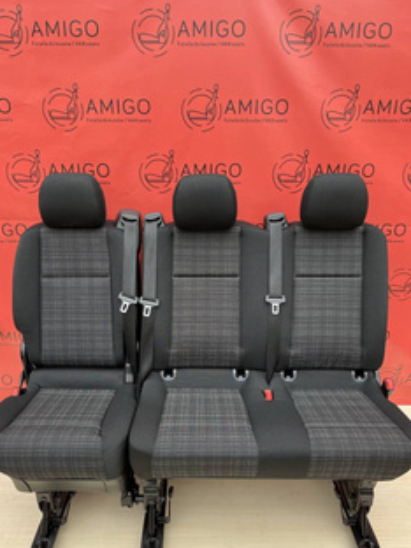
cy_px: 304
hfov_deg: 46.8
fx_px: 475
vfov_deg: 59.8
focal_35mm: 30
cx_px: 200
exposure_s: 1/506
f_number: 1.6
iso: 50
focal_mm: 5.1
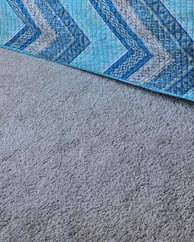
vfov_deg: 21.6
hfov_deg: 19.8
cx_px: 140
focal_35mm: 77
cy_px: -97
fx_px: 553
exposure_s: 1/120
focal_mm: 6.3
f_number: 1.7
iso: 20
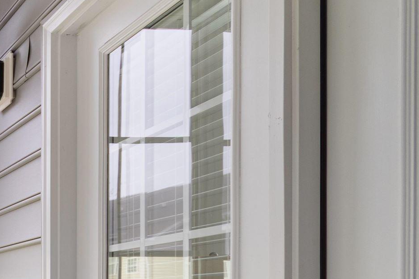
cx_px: -231
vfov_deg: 25.6
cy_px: 304
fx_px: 570
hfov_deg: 26.7
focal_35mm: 49
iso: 100
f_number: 4.5
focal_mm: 10
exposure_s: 1/3
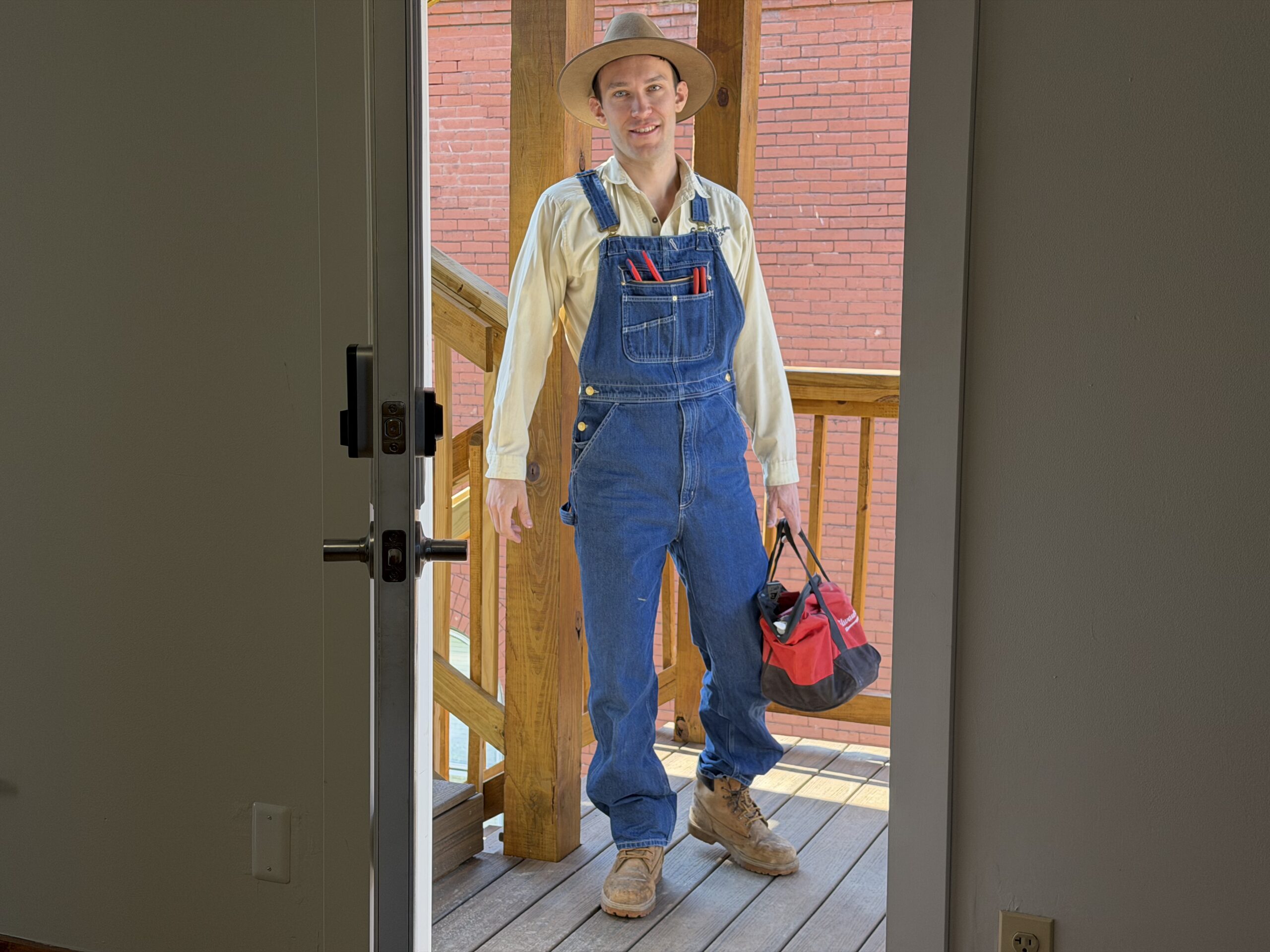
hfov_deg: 39.7
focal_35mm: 48
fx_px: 1761
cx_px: 635
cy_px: 476
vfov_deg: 30.3
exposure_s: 1/158
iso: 64
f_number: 1.78
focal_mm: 6.76
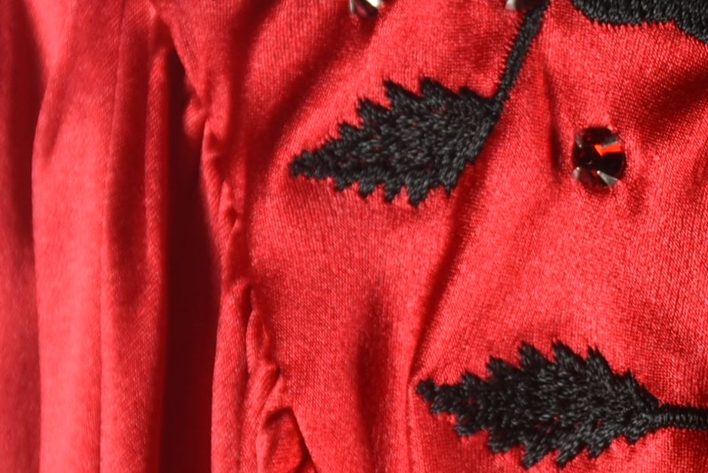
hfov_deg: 5.6
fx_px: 7176
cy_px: 273
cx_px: 1083
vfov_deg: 3.8
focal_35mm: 365
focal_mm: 75
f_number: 11
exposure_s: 1/60
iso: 320
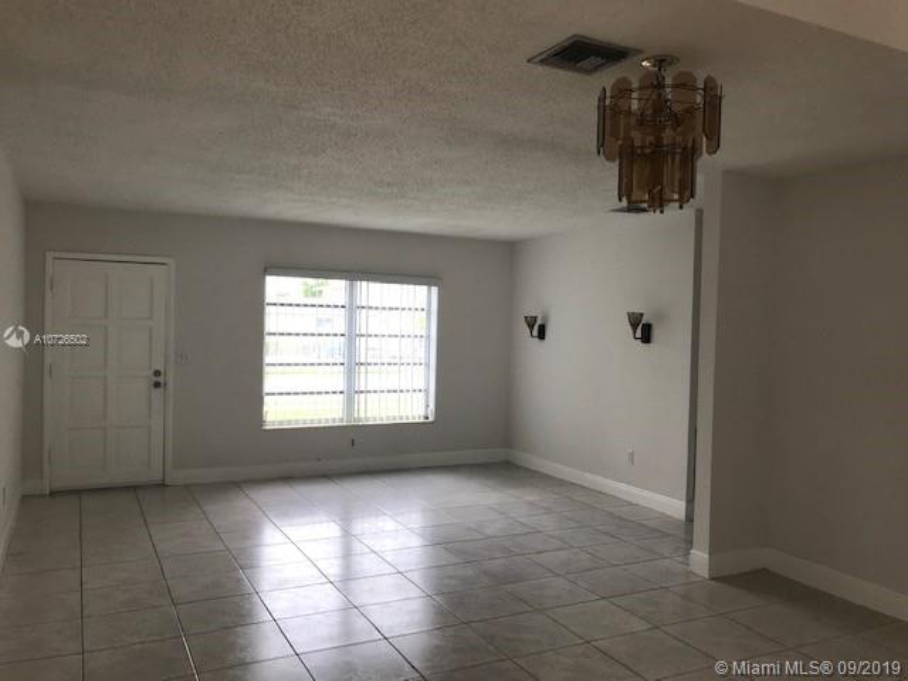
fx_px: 734
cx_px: 454
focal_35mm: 28
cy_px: 340
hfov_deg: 63.4
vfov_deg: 49.7
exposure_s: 1/120
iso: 25
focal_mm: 3.99
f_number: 1.8
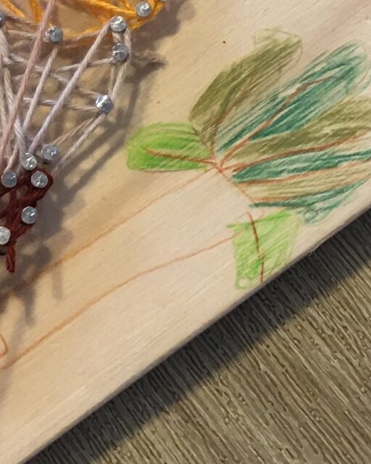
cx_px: -34
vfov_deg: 16.6
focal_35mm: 113
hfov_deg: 13.4
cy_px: -20
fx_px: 1551
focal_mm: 4.15
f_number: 2.2
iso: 64
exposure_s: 1/33
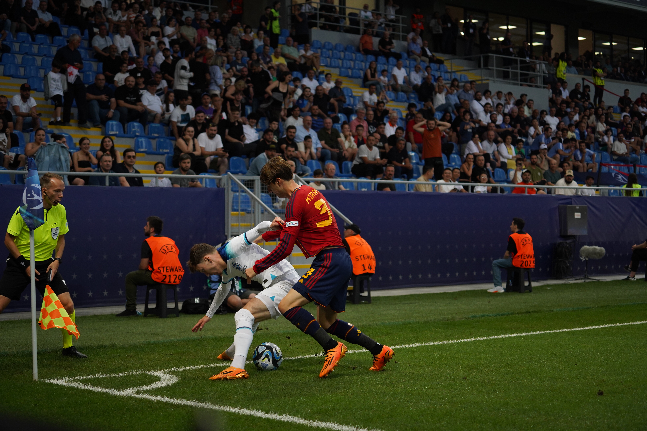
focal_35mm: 70
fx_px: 1258
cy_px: 216
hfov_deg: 28.8
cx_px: 324
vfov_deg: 19.5
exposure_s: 1/1000
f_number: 4
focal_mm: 70
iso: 2000
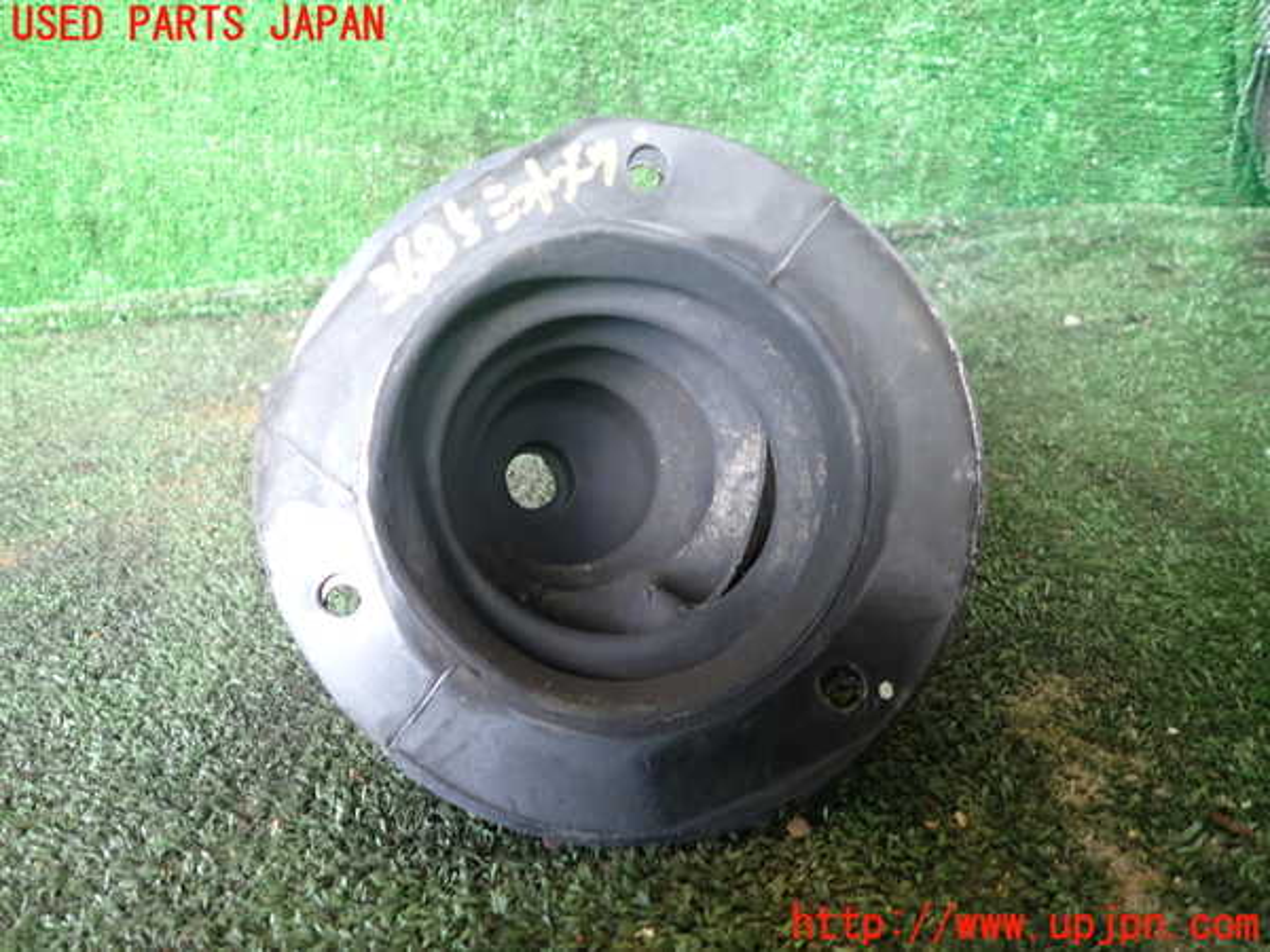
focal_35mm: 25
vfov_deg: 54.9
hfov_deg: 69.4
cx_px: 635
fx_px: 917
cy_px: 476
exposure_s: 1/30
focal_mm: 4.5
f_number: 2
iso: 320
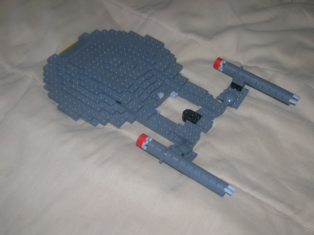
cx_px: 157
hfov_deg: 38.2
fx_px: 453
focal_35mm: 50
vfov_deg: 29.1
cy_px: 118
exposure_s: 1/60.1
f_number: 3.3
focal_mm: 8.4
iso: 50
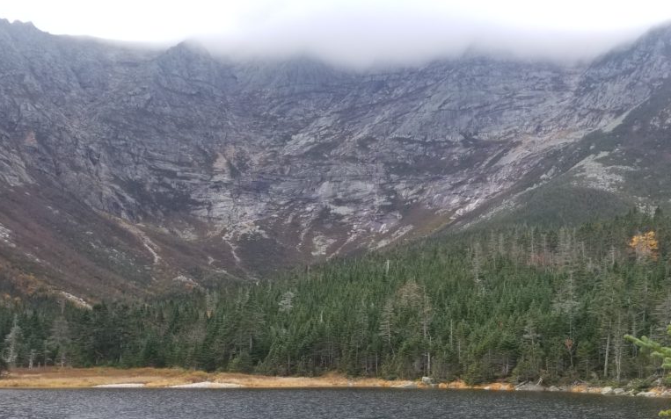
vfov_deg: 33.4
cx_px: 418
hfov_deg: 52.2
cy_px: 336
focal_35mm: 37
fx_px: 677
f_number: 1.7
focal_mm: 4.3
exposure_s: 1/540
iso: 50
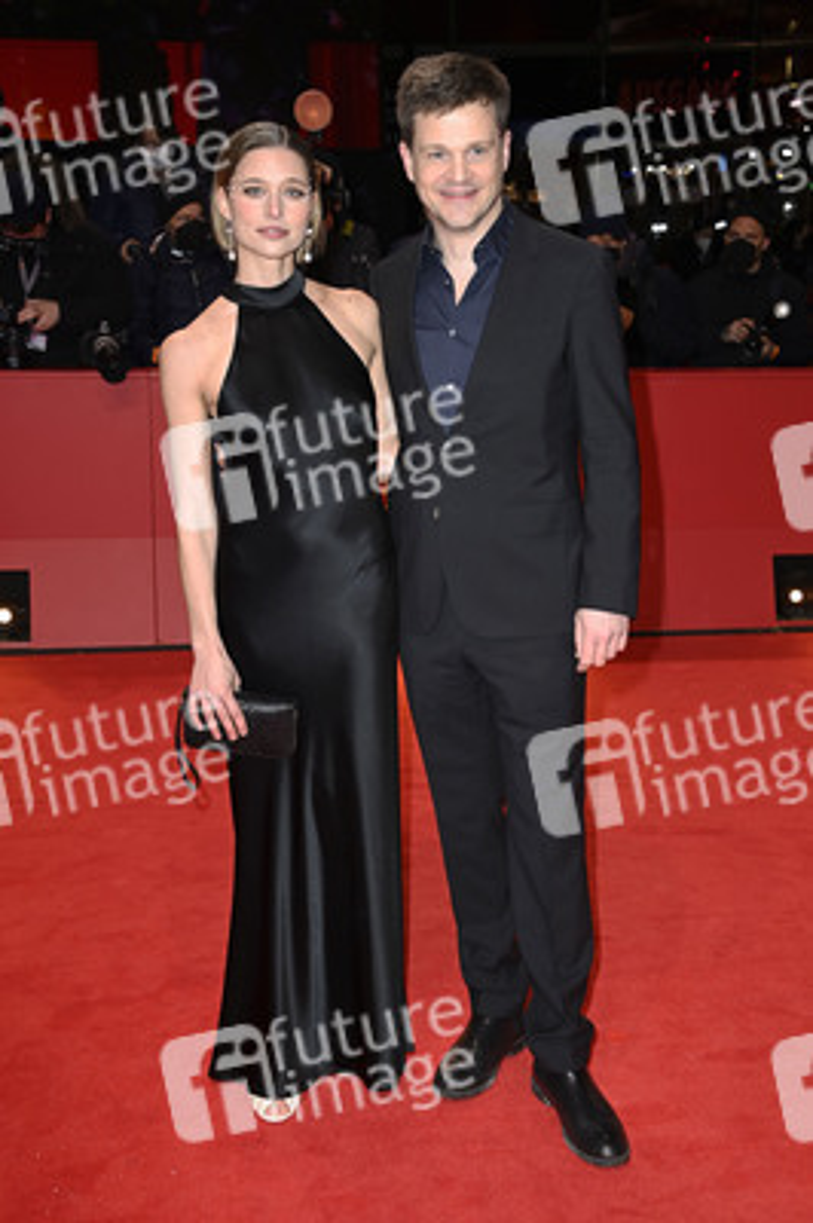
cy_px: 612
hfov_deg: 30.5
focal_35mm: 44
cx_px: 406
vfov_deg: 44.5
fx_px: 1493
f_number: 5.6
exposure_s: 1/160
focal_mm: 44
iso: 640
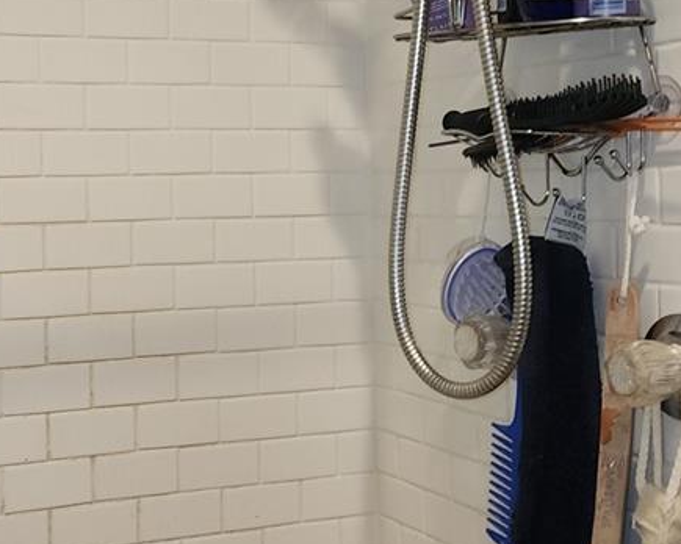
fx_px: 1250
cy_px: 203
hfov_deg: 29.9
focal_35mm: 62
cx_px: 158
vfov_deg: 24.5
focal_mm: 6.4
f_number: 1.8
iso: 80
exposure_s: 1/60
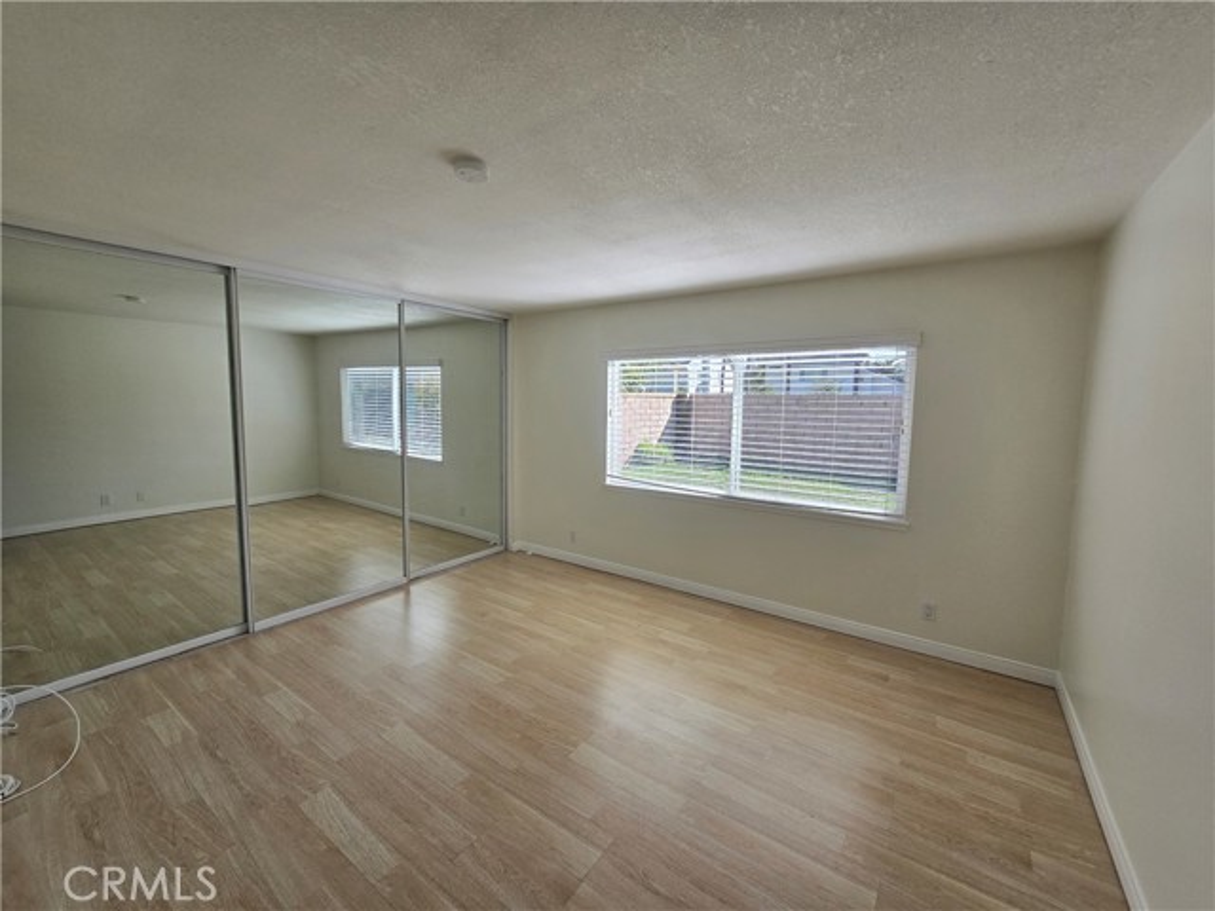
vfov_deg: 89.9
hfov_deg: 106.2
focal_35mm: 13
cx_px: 608
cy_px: 456
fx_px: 456
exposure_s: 1/389
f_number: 2.2
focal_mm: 2.2
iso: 50
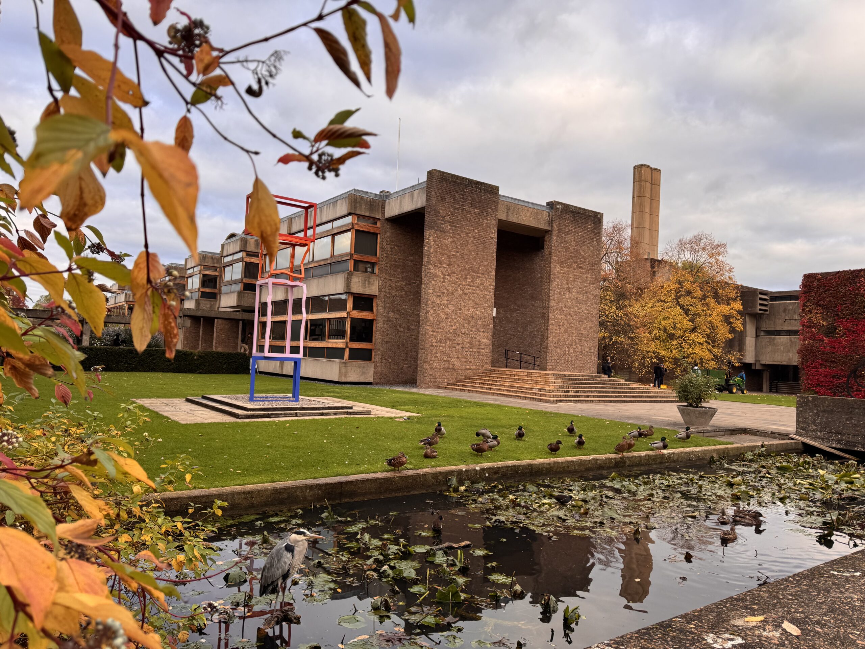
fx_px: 600
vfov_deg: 56.8
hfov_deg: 71.6
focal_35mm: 24
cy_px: 324
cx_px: 432
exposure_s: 1/544
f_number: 1.78
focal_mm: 6.76
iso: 80
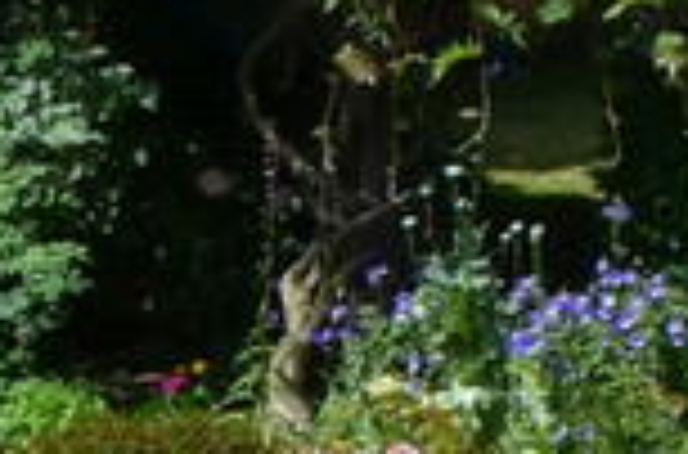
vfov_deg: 12.1
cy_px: -72
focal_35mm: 110
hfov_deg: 13.0
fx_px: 2102
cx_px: 1754
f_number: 8
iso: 160
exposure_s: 1/250
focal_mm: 11
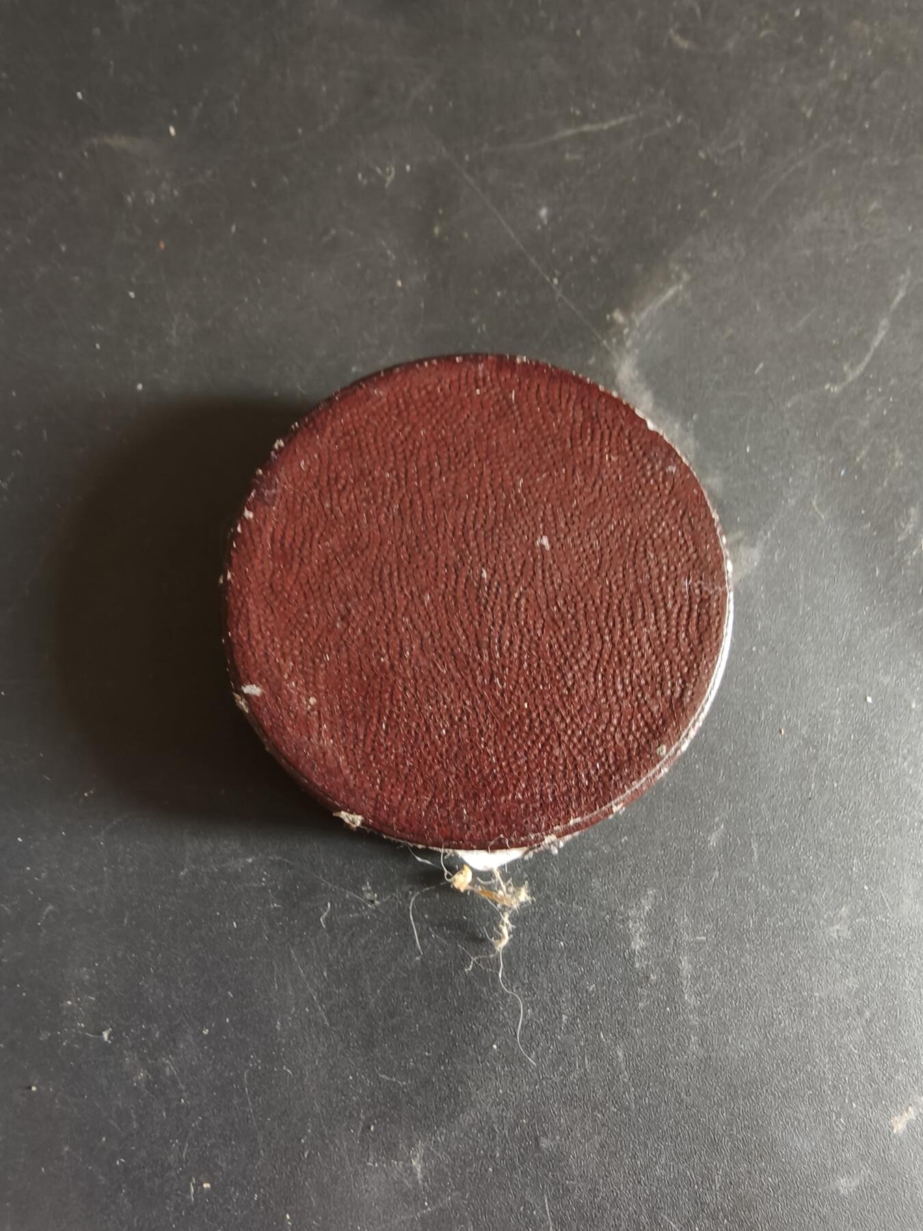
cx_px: 462
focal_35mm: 23
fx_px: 818
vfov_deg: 73.9
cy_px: 616
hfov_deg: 58.9
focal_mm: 2.32
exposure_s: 1/41.5
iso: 1250
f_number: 2
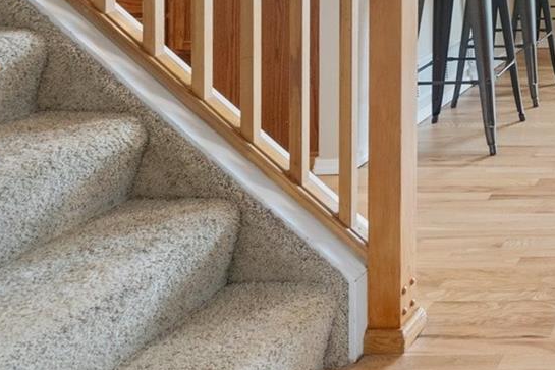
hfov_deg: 29.6
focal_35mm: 47
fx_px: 724
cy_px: -136
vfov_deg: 24.3
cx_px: 787
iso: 800
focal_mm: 16
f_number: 8
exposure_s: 1/30
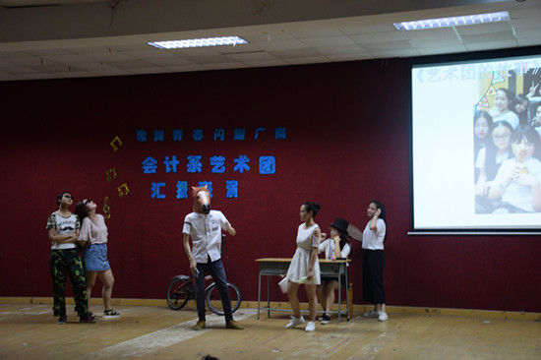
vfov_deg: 23.8
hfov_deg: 35.1
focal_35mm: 57
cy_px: 180
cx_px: 270
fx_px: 856
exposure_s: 1/20
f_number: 4.5
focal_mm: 38
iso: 800
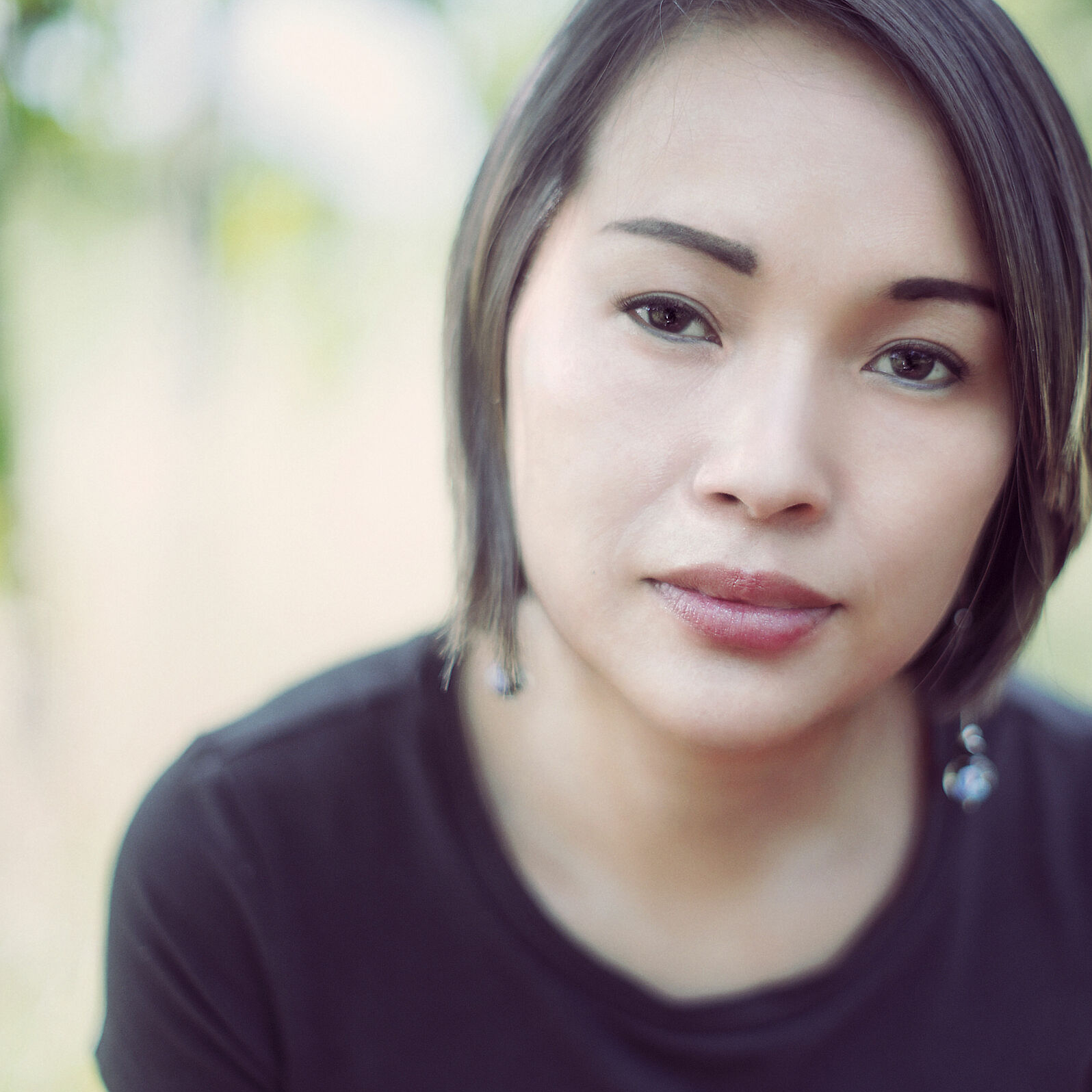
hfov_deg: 15.1
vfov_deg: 15.2
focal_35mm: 115
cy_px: 547
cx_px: 662
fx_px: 4104
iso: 100
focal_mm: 90
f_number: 2
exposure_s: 1/800
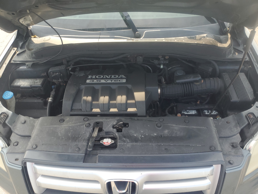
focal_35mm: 26
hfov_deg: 67.3
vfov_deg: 53.1
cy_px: 97
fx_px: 194
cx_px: 129
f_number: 1.5
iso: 50
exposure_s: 1/303
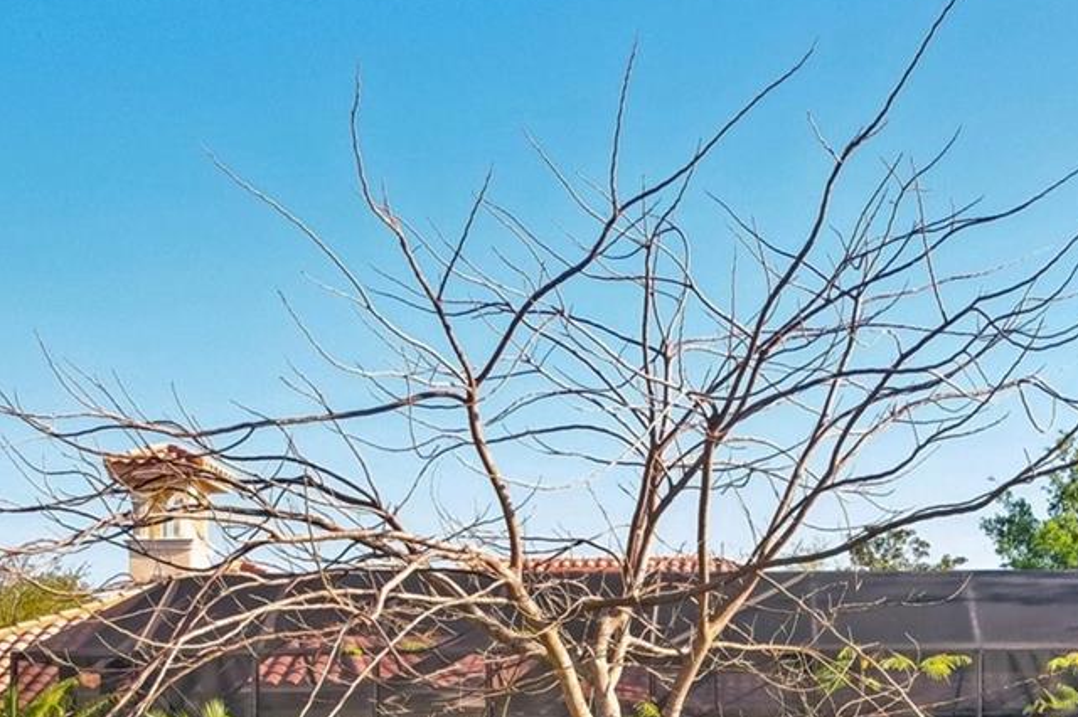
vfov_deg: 23.3
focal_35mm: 55
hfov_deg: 35.8
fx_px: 1646
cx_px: 753
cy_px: 764
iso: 400
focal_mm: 8.4
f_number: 2.8
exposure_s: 1/500
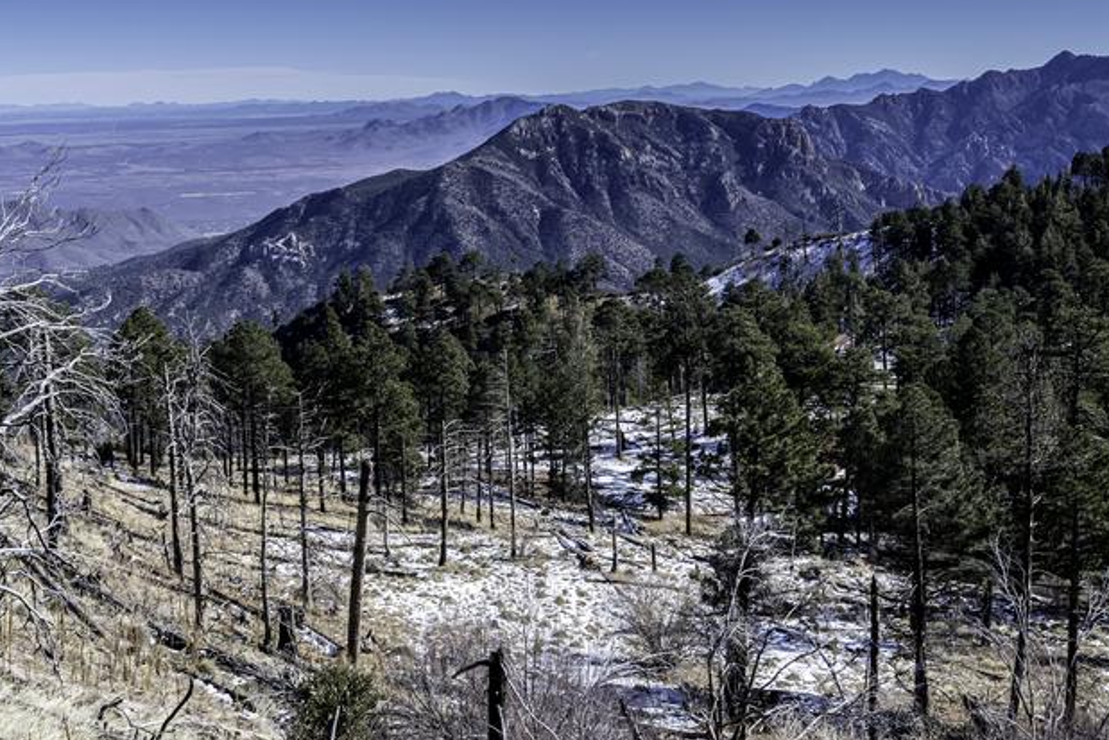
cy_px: 336
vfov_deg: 25.7
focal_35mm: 53
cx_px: 611
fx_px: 1620
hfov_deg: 37.8
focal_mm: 31
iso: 800
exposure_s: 1/1000
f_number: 9
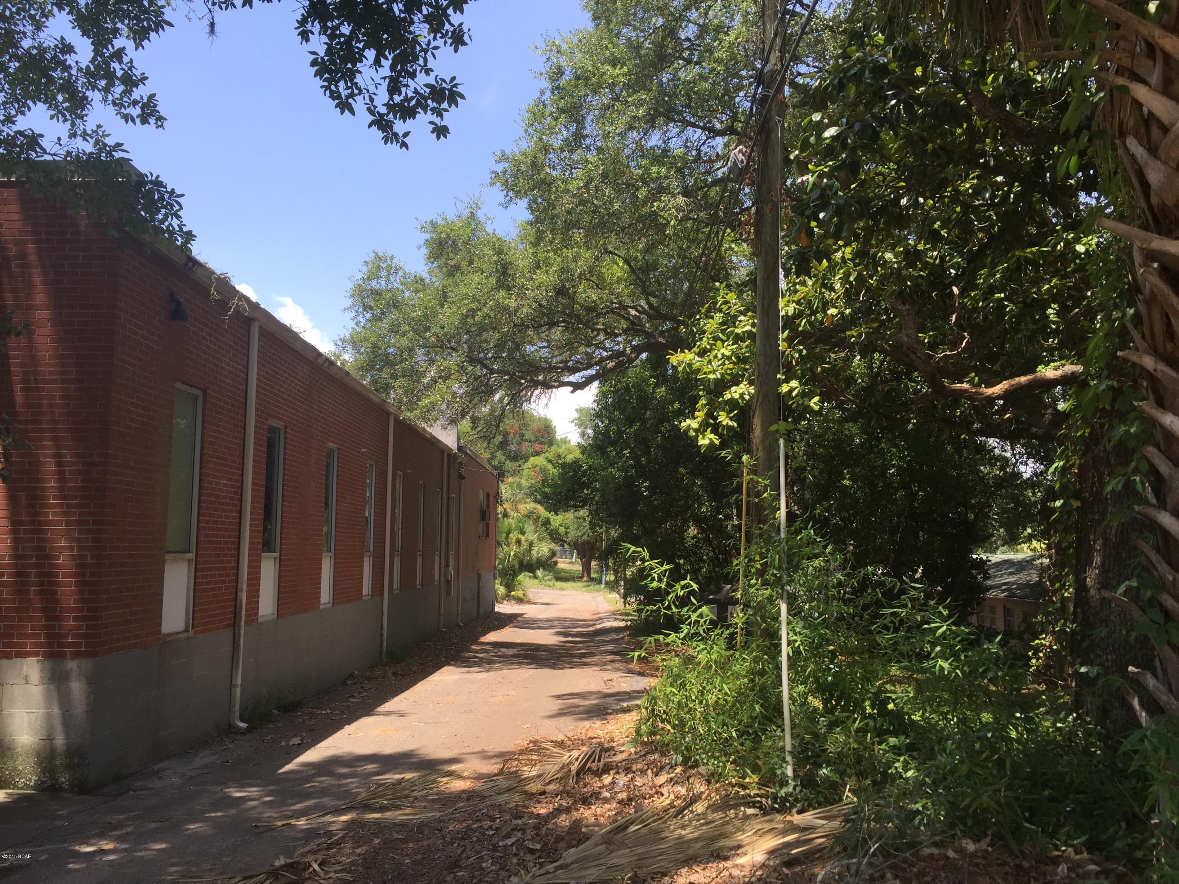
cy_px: 442
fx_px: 988
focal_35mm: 29
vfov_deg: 48.2
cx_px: 590
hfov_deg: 61.7
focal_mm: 4.15
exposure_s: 1/775
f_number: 2.2
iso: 32
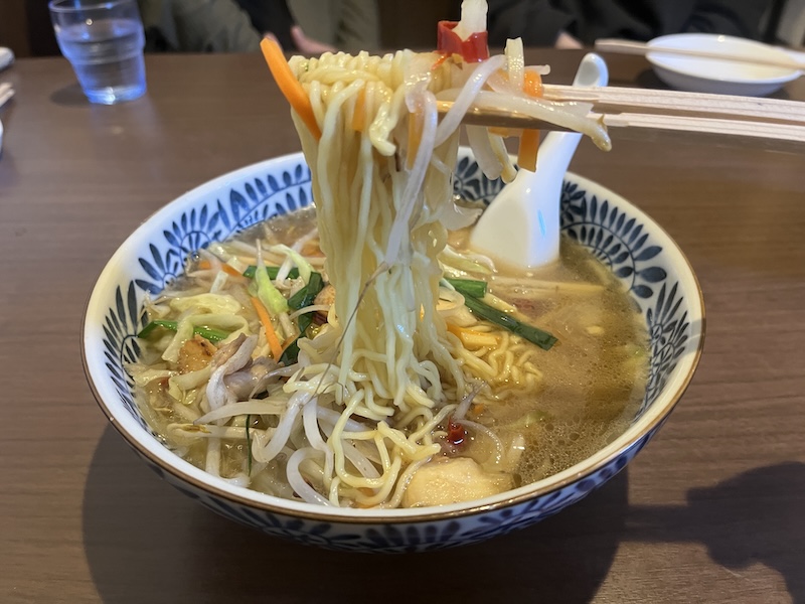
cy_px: 302
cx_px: 402
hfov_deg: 67.3
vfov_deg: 53.1
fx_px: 605
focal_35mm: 26
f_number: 1.6
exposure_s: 1/60
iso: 320
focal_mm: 5.1
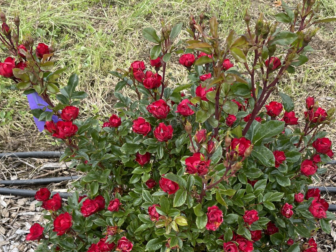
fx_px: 456
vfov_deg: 30.3
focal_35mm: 47
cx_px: 173
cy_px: 192
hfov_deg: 40.4
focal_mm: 5.1
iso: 32
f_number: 1.6
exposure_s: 1/953
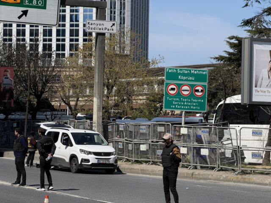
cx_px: 136
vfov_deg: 12.3
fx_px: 939
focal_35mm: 120
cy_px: 102
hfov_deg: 16.4
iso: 64
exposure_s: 1/1866
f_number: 2.8
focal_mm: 15.66
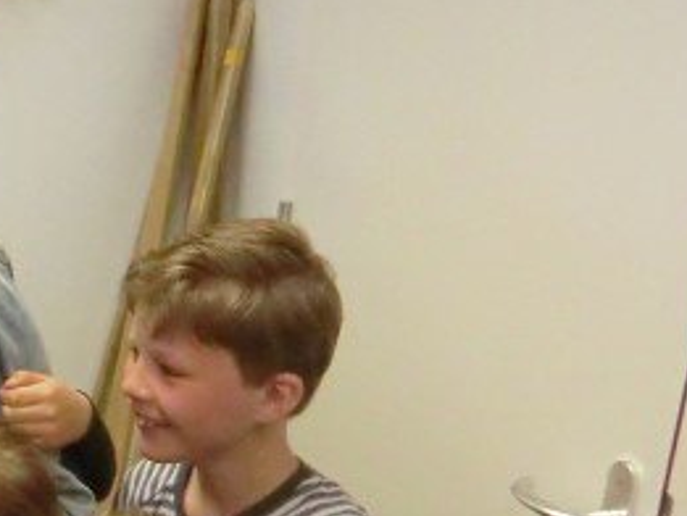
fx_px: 1866
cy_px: 492
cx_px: -376
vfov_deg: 15.5
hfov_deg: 18.3
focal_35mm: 94
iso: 640
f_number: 3.2
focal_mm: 4.3
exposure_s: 1/60
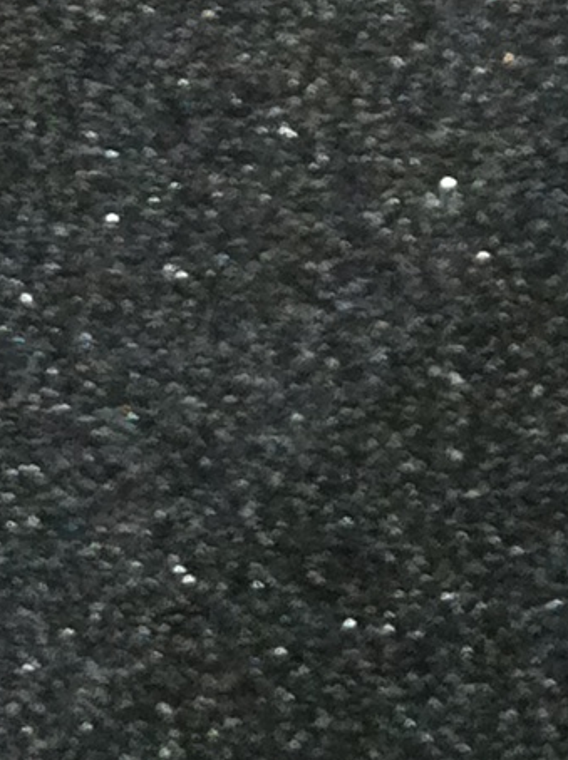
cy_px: -1145
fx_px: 4388
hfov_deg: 7.4
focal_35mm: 200
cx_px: 231
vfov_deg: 8.8
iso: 200
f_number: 2.8
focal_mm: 3.85
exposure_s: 1/15
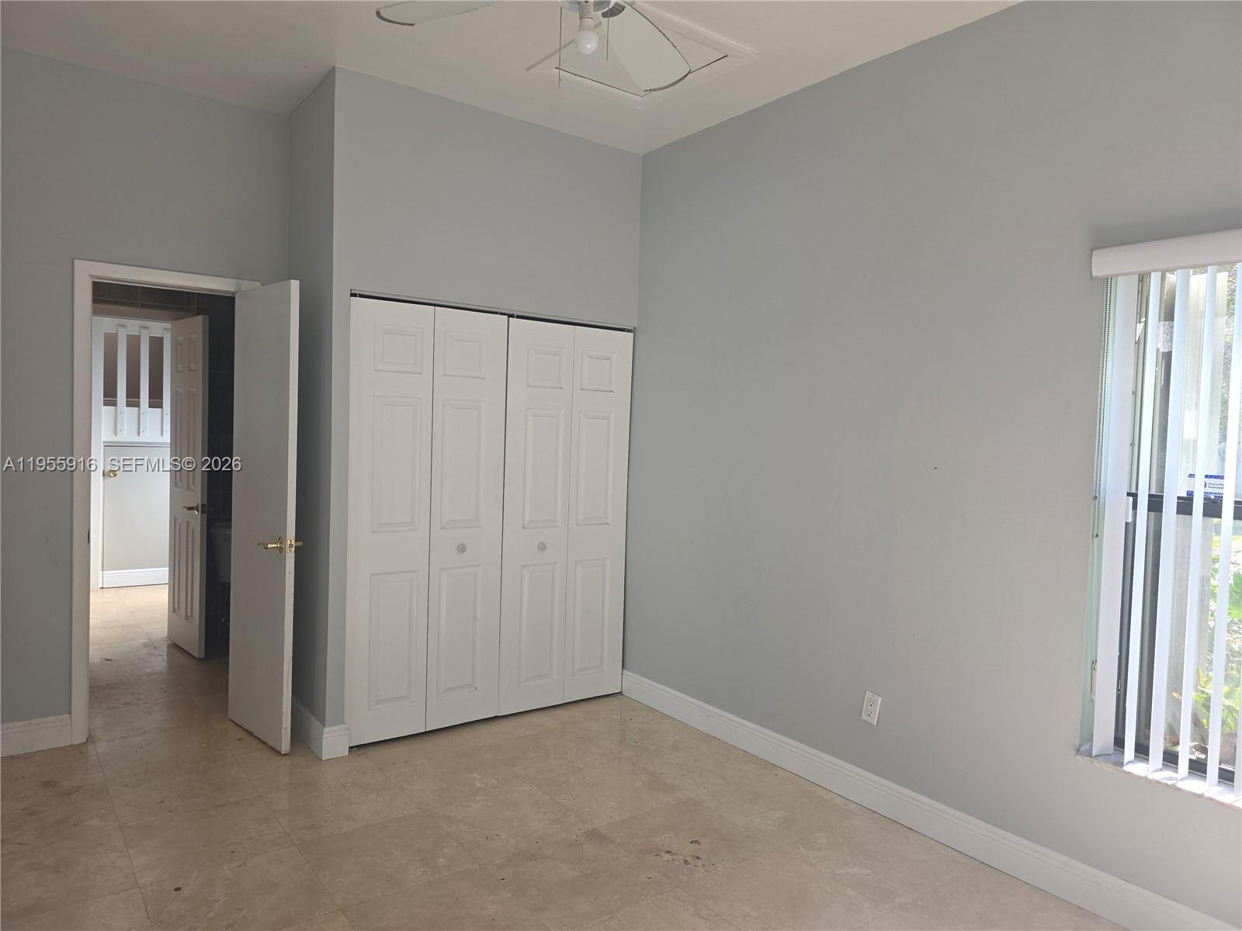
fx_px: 825
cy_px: 466
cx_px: 621
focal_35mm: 23
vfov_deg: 58.9
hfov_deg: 73.9
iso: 25
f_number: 1.7
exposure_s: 1/60
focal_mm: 6.3
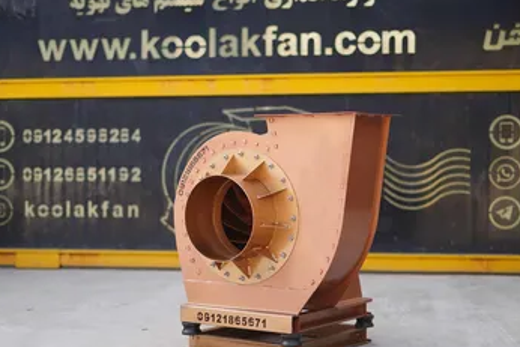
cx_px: 286
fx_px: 939
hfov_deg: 30.9
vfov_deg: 20.9
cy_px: 210
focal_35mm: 65
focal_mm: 50
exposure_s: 1/2000
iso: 200
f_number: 3.2
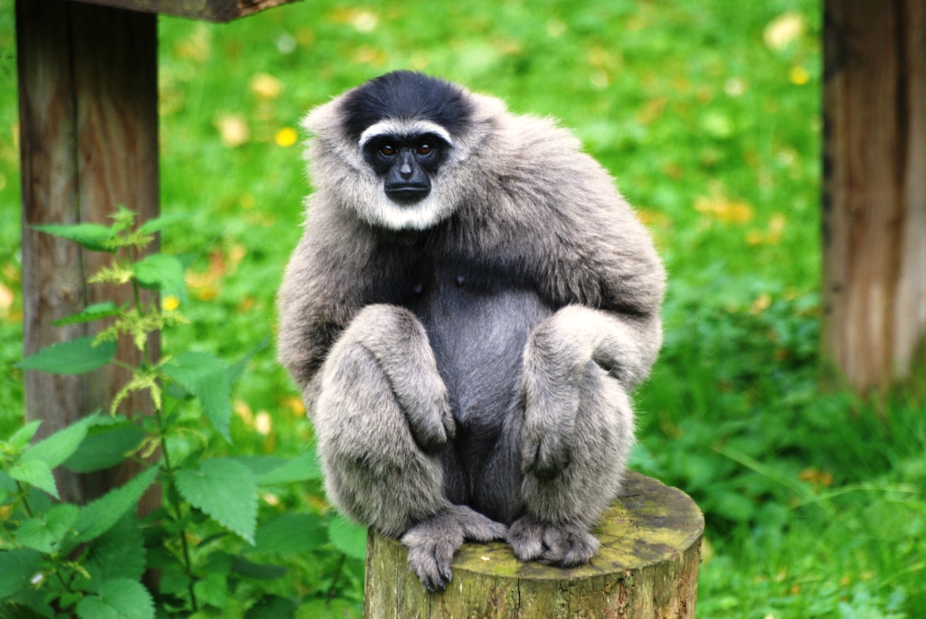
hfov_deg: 4.6
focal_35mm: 450
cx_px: 463
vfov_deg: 3.1
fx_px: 11586
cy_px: 310
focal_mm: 300
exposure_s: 1/100
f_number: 5.6
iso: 400
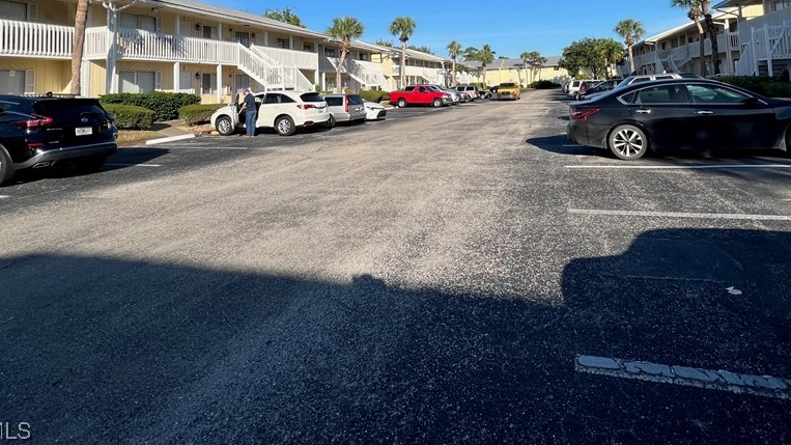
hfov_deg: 89.3
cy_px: 56
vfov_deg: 52.3
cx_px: 435
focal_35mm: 19
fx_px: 398
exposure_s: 1/2222
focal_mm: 1.57
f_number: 1.8
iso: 32
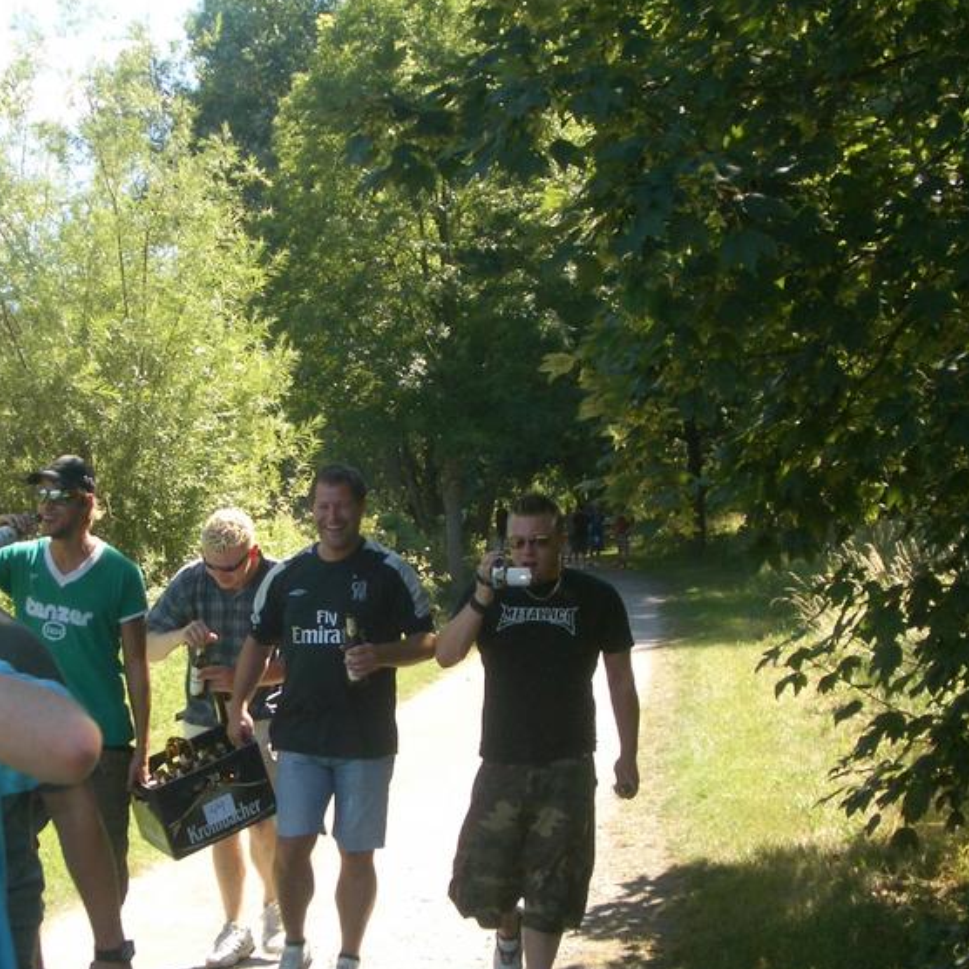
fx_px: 1805
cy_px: 542
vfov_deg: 30.0
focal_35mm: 57
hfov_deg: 29.7
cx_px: 289
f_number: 4.3
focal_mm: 5.8
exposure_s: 1/160
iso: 50
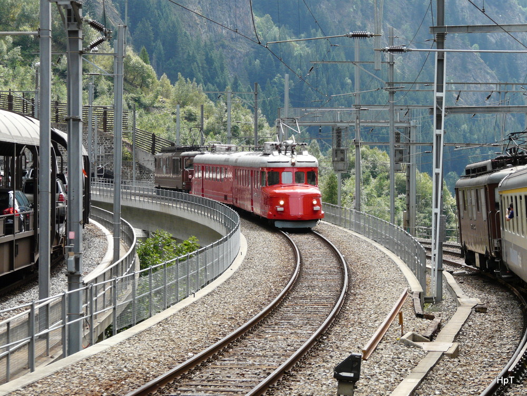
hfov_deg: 18.0
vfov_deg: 13.6
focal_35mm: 109
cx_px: 264
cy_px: 198
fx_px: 1659
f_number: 4.5
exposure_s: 1/250
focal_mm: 18
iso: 125
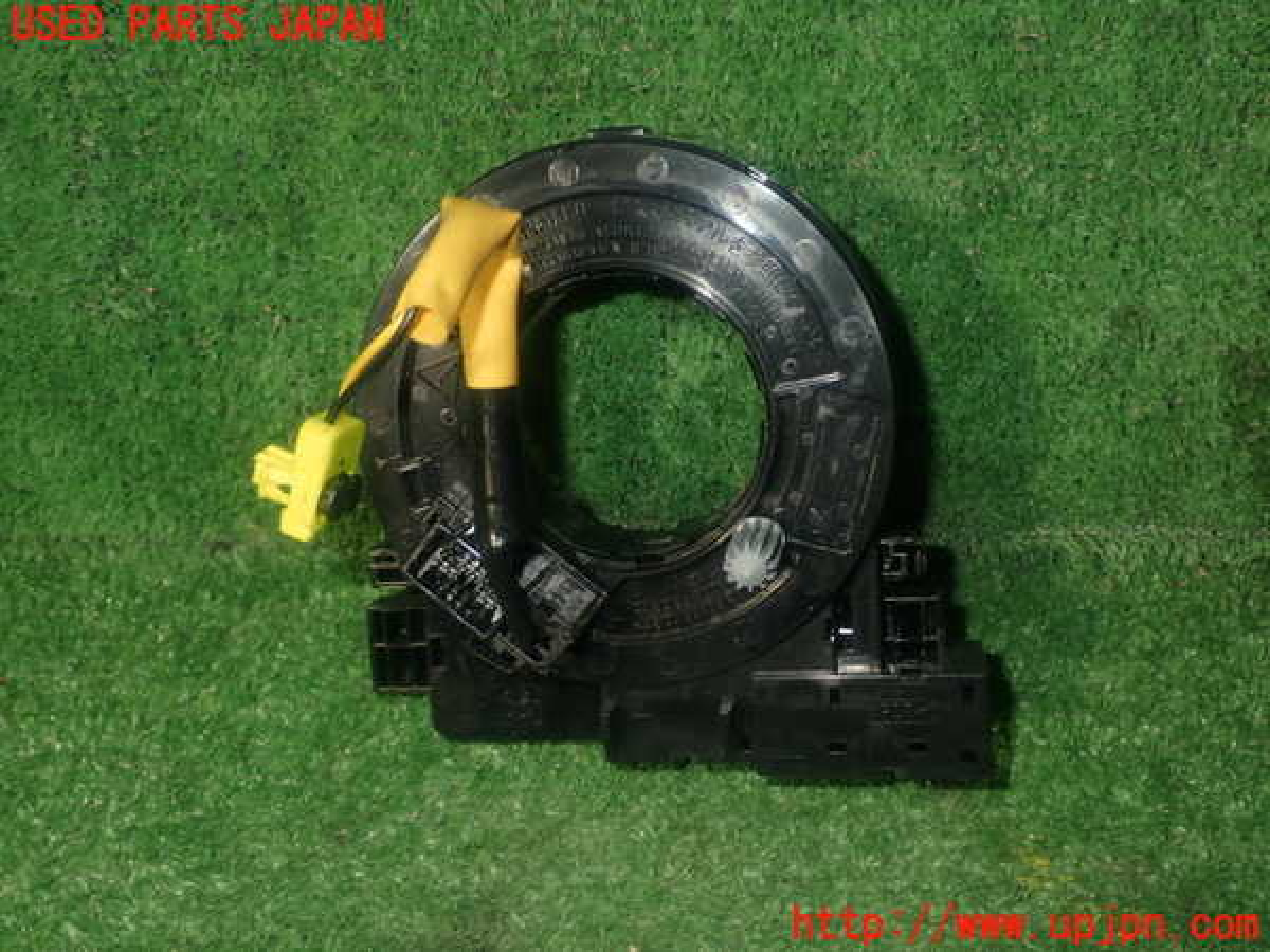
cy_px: 476
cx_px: 635
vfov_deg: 35.1
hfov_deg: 45.8
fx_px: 1504
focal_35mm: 41
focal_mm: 7.31
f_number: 8
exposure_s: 1/40
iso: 125
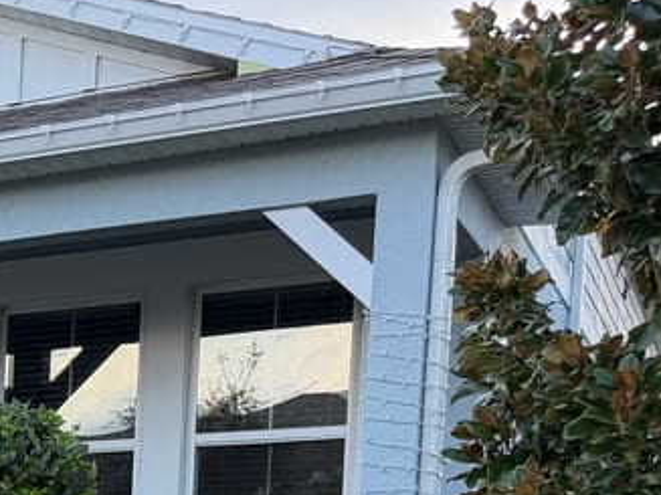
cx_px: -503
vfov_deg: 15.3
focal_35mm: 88
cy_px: 782
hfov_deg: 18.0
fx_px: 1680
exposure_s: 1/1091
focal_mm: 6.76
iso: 100
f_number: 1.78
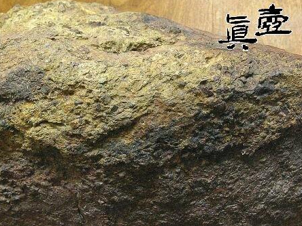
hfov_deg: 26.3
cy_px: 112
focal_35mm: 74
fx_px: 646
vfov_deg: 19.9
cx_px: 152
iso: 400
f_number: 7.5
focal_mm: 18.8
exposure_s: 1/1.9
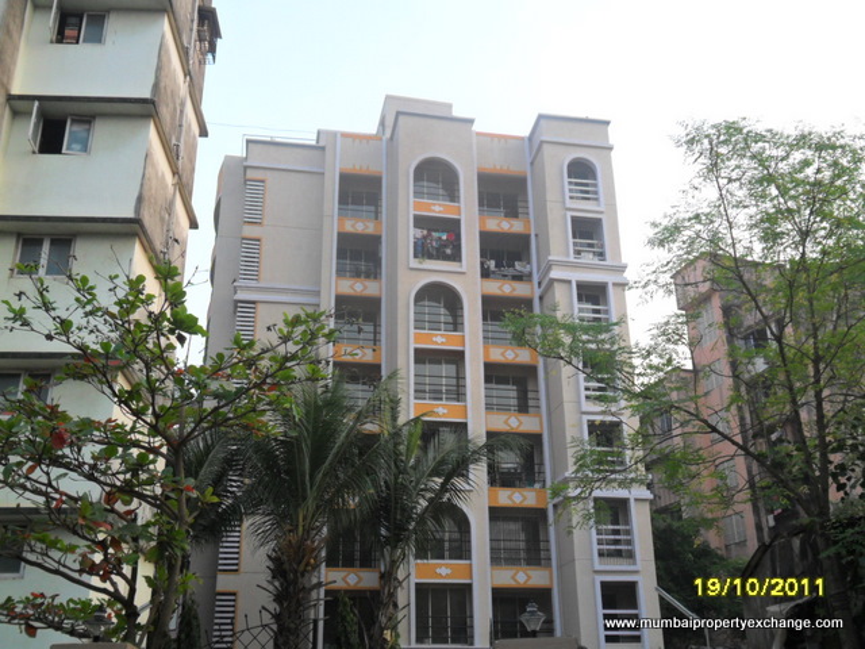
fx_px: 925
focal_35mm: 37
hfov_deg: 50.1
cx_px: 432
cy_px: 324
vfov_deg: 38.7
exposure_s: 1/60
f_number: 4
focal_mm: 6.6
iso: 100
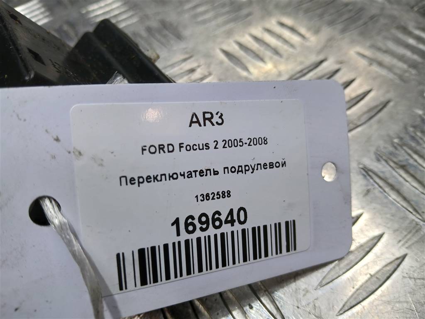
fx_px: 319
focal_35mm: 26
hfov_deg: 67.3
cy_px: 160
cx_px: 212
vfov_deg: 53.1
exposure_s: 1/100
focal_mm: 3.98
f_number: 1.8
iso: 32
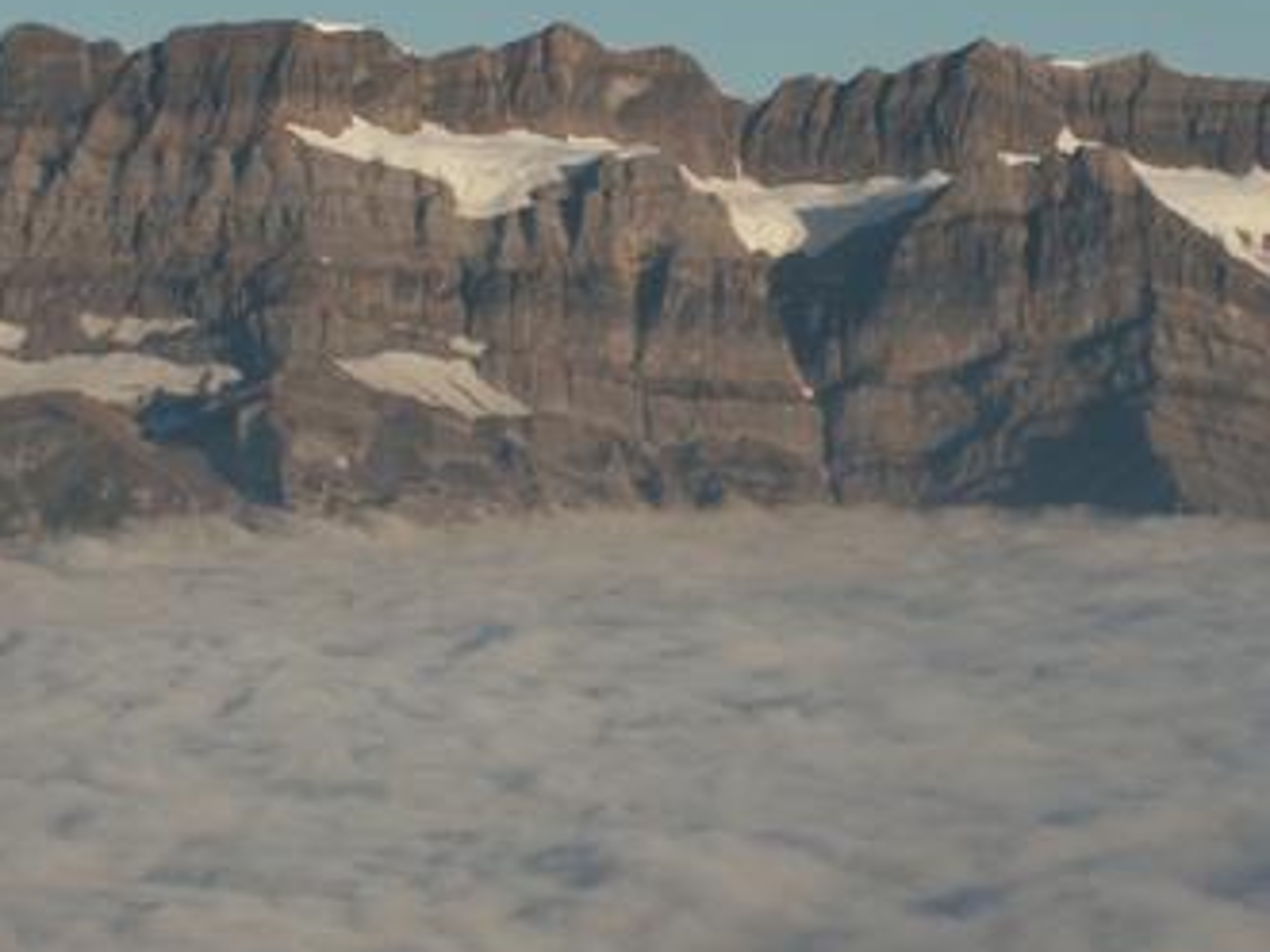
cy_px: 196
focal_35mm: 145
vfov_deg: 10.2
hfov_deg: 13.6
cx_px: 967
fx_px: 5318
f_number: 8
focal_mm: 12.44
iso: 50
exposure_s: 1/250
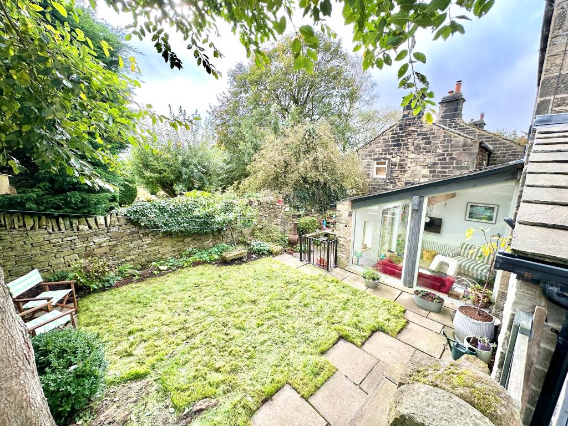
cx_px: 284
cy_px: 213
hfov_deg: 102.1
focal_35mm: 14
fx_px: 230
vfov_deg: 85.7
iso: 40
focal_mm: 2.22
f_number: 2.2
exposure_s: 1/231
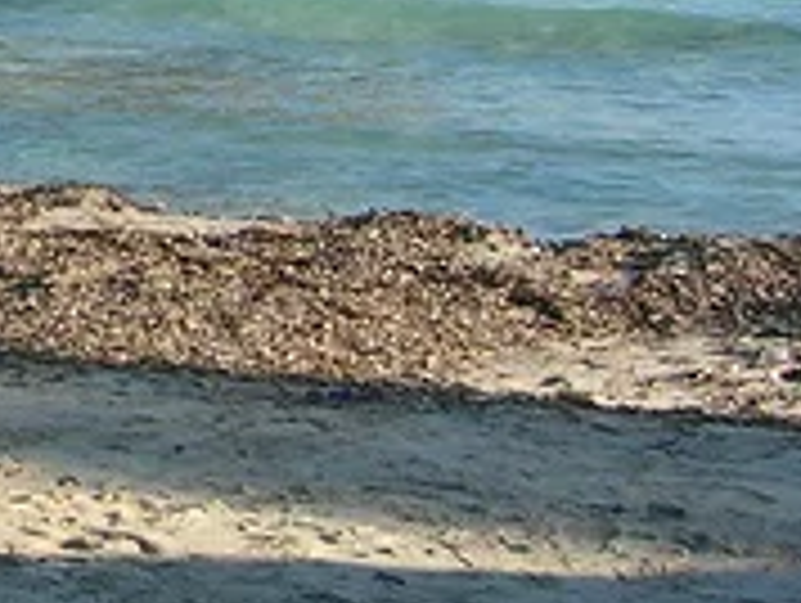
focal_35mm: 184
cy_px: -302
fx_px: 4263
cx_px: -909
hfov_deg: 9.8
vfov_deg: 7.9
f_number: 4.9
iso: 64
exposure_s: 1/326
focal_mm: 8.5
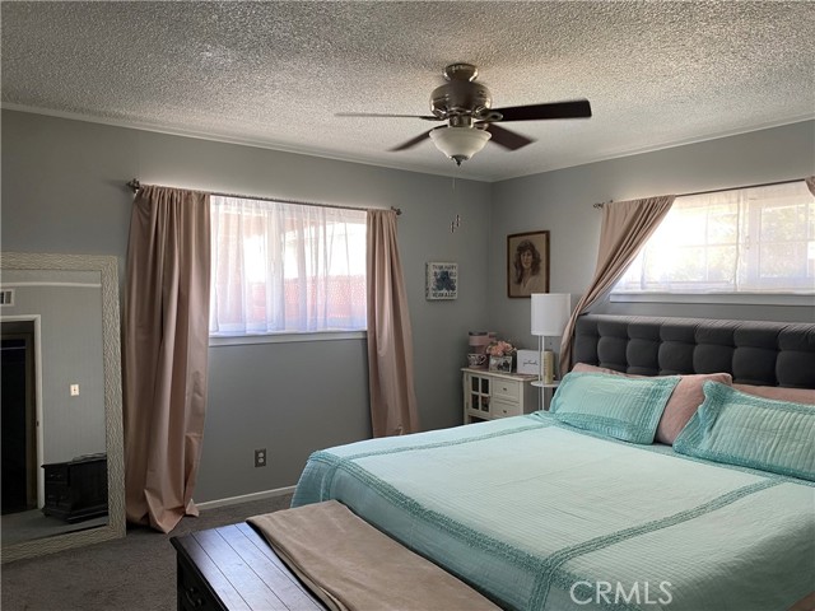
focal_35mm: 26
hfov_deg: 67.3
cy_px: 306
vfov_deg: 53.1
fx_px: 612
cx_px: 408
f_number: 1.8
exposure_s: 1/63
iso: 125
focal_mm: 4.25
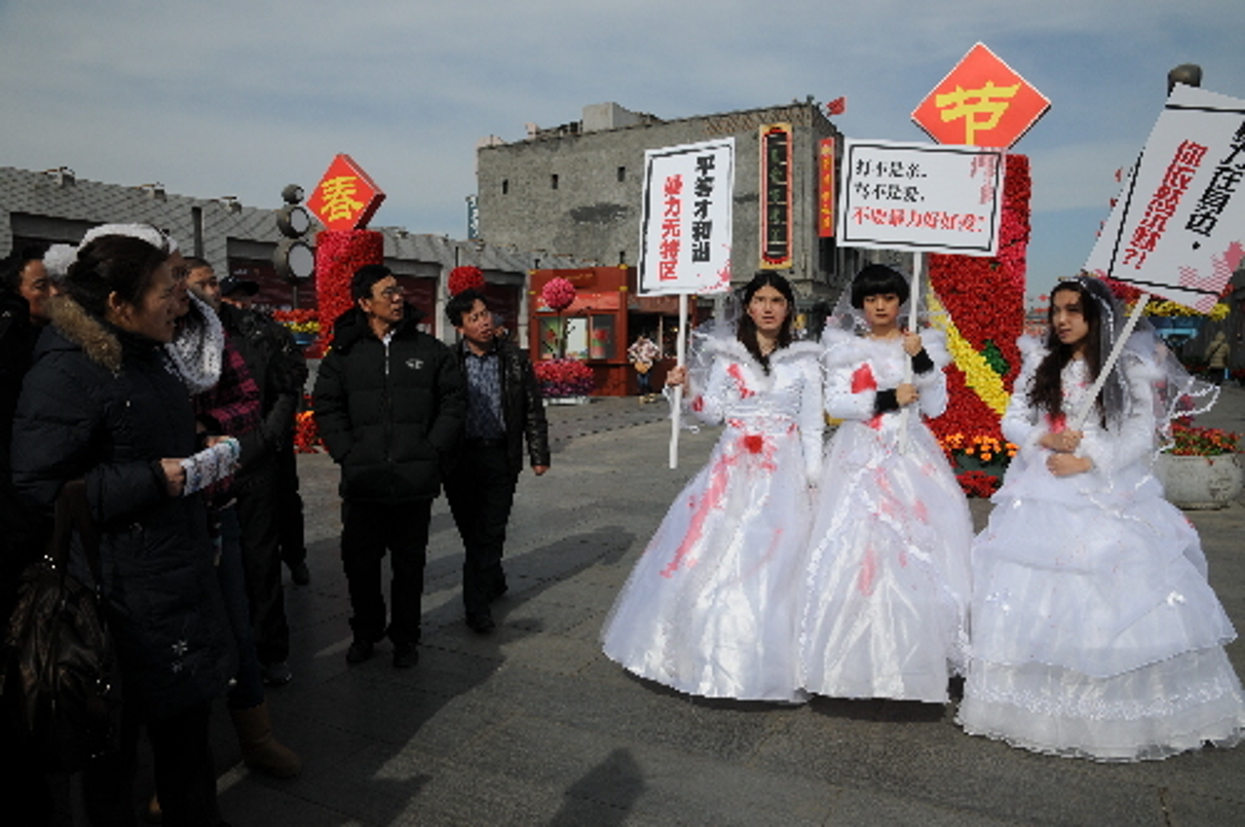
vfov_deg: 53.0
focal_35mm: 24
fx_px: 829
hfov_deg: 73.8
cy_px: 414
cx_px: 622
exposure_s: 1/500
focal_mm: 16
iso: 200
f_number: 11
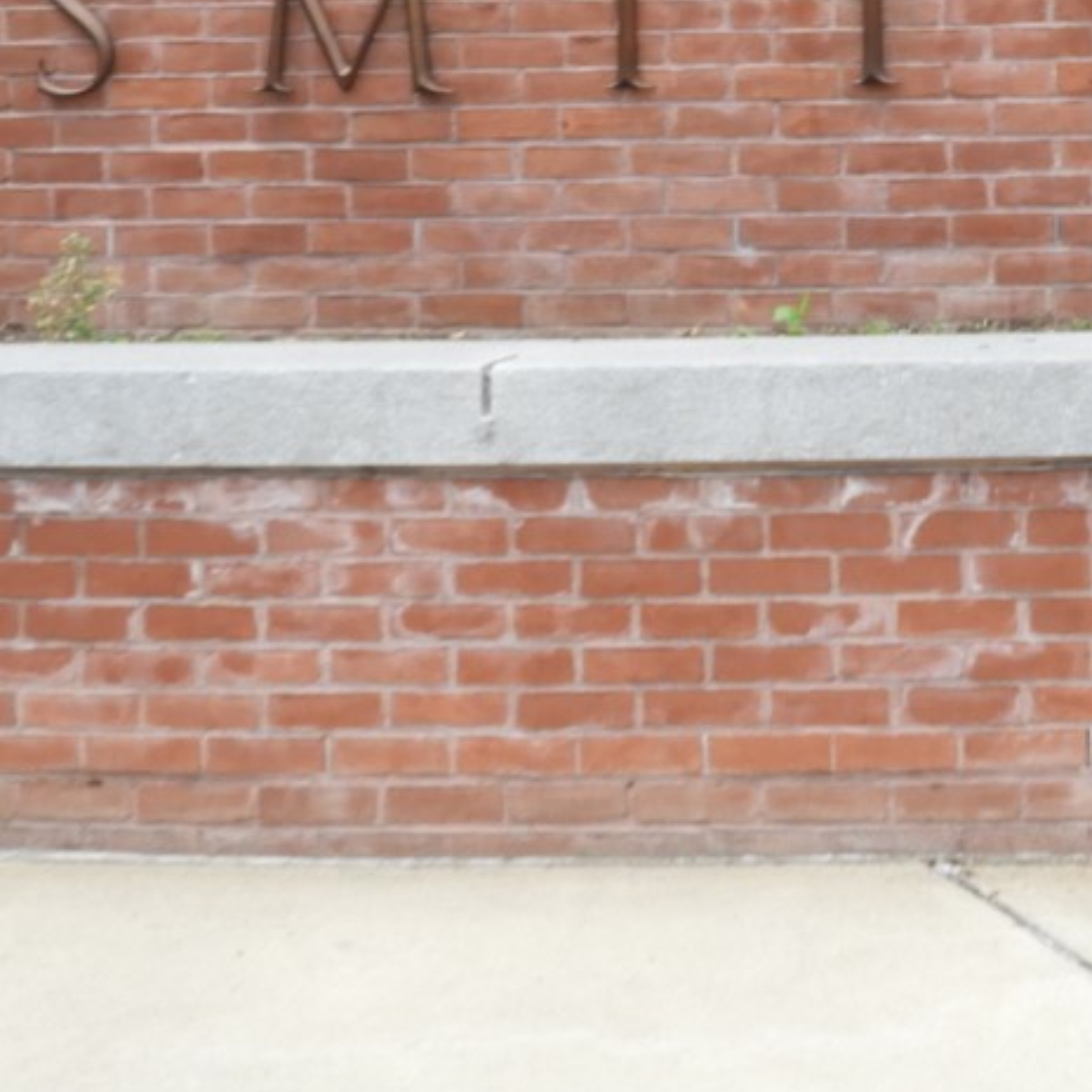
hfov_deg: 17.0
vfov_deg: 17.6
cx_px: 1431
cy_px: -19
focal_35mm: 96
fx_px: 3426
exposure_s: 1/400
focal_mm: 6.3
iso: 100
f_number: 3.8
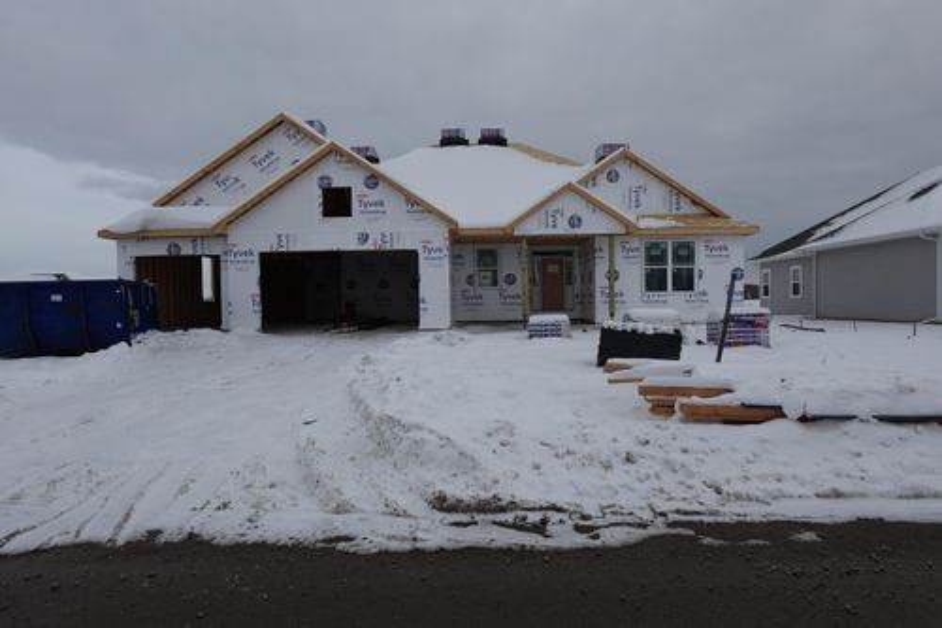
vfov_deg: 61.9
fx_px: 523
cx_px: 471
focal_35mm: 20
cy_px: 314
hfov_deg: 84.0
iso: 125
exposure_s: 1/5000
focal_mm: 7.6
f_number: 2
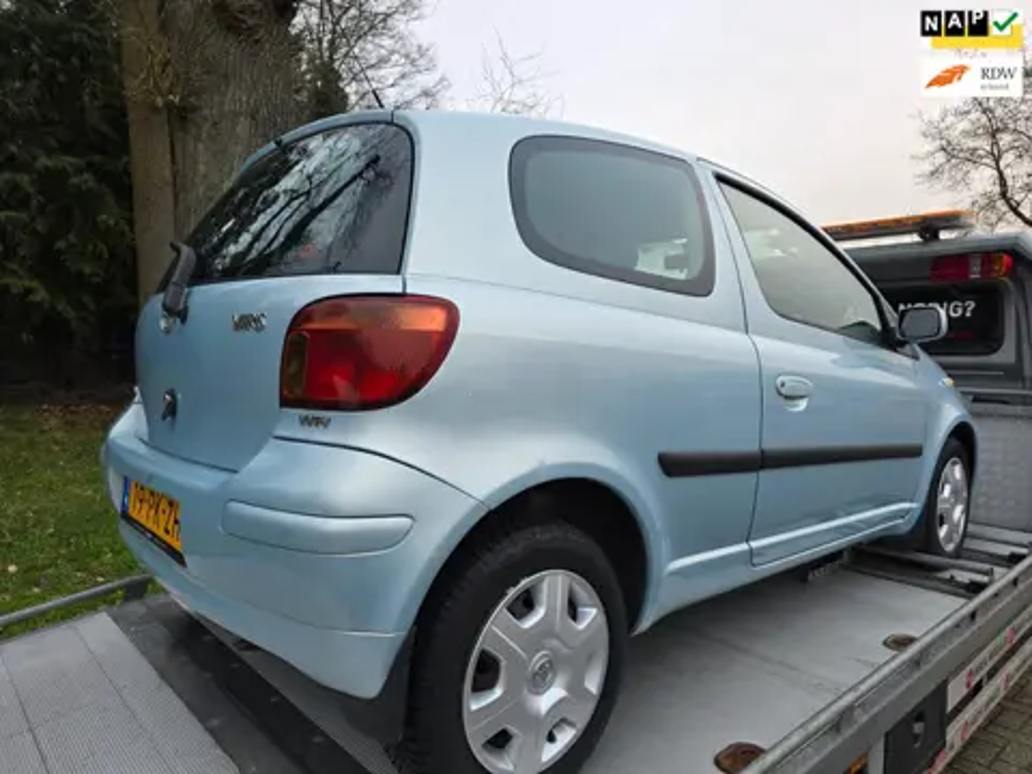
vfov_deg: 58.9
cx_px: 516
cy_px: 387
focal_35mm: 23
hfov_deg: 73.9
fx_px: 686
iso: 80
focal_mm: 6.3
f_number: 1.7
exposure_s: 1/180
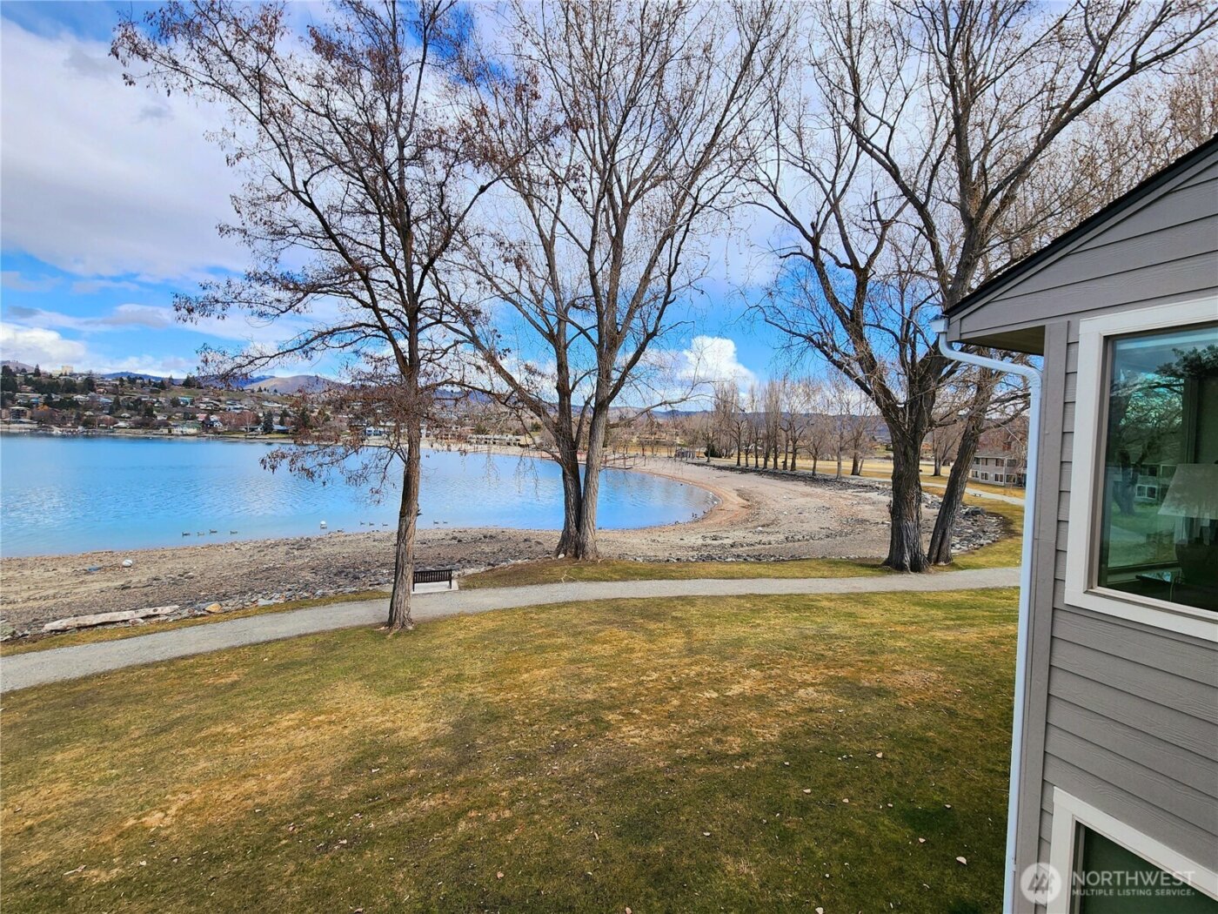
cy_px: 457
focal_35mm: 13
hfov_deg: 106.2
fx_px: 457
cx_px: 609
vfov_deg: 89.9
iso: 50
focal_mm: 2.2
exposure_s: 1/1667
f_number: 2.2
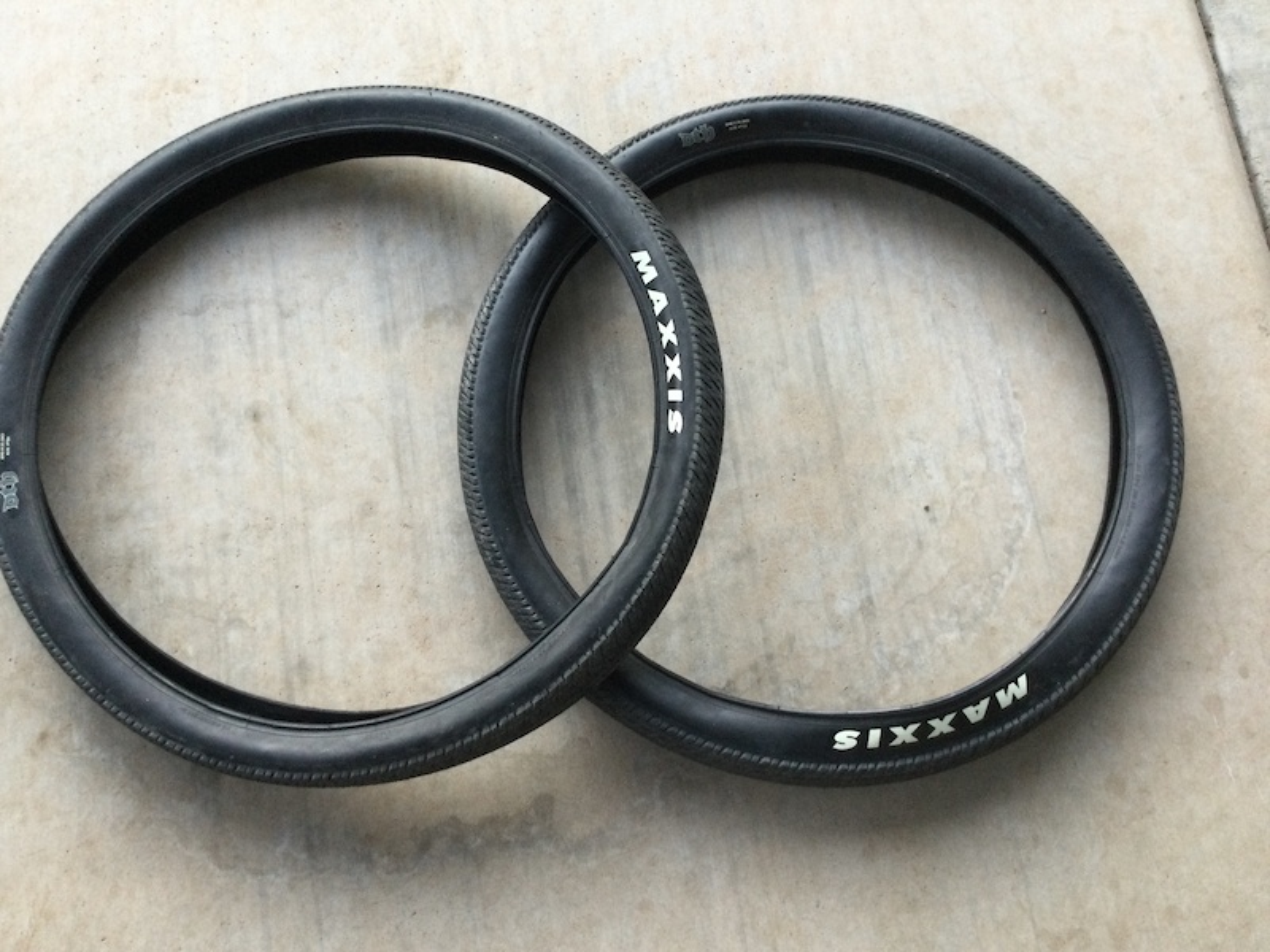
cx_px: 635
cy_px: 476
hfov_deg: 58.4
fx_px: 1137
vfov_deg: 45.4
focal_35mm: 31
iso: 80
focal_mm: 3.3
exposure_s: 1/30
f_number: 2.4
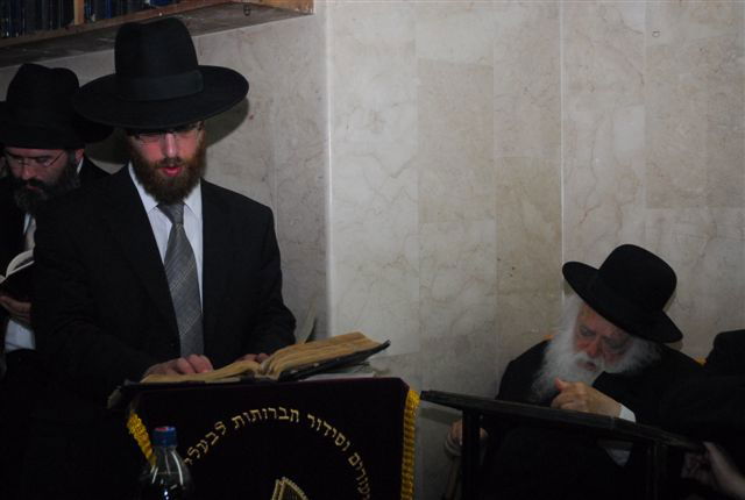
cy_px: 250
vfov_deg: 25.9
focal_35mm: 52
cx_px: 372
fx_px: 1089
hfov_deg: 37.8
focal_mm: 35
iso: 1000
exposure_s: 1/125
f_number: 6.3
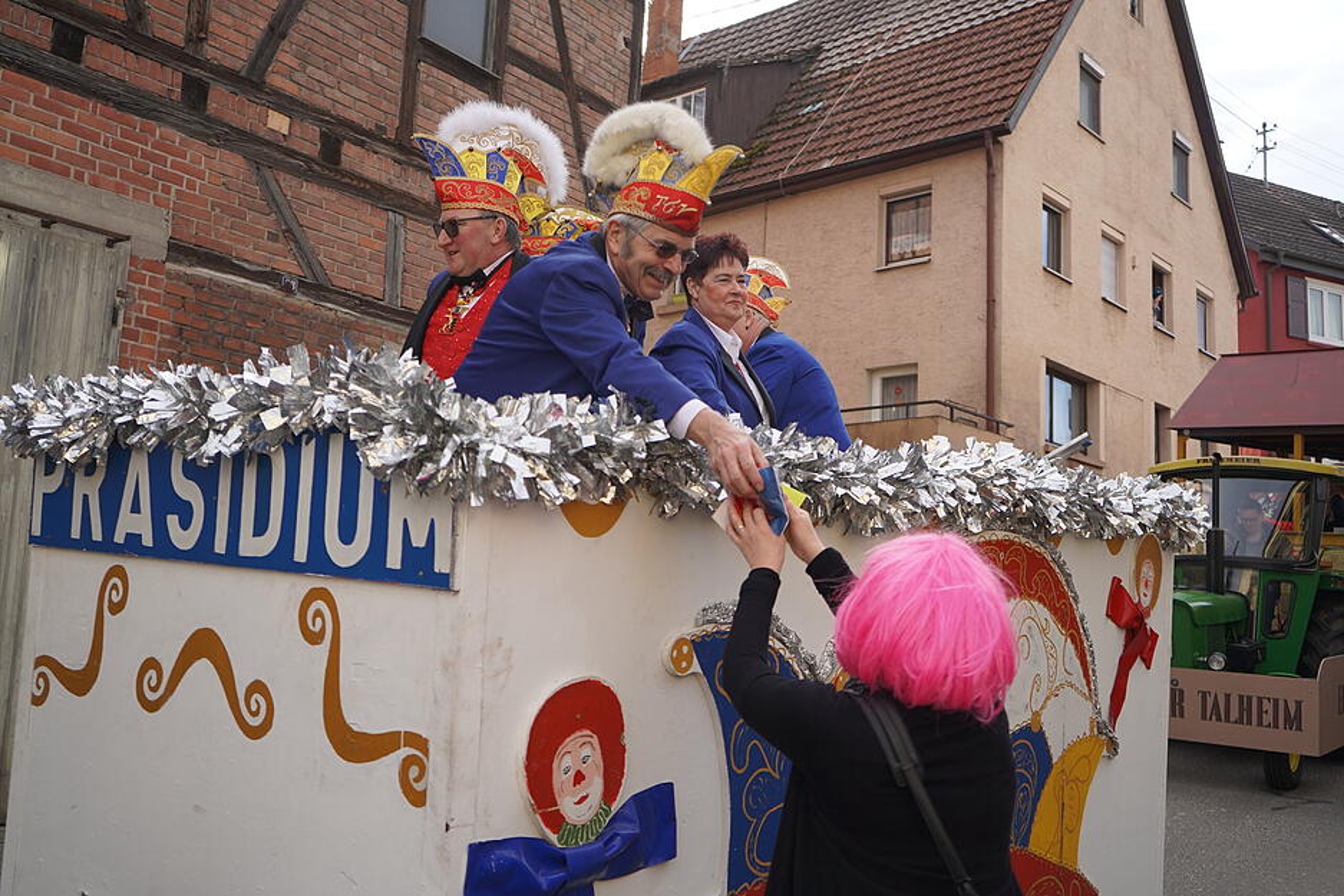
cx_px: 672
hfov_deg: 55.8
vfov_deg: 38.9
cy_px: 448
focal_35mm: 34
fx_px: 1269
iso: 100
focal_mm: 34
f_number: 4.5
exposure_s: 1/320
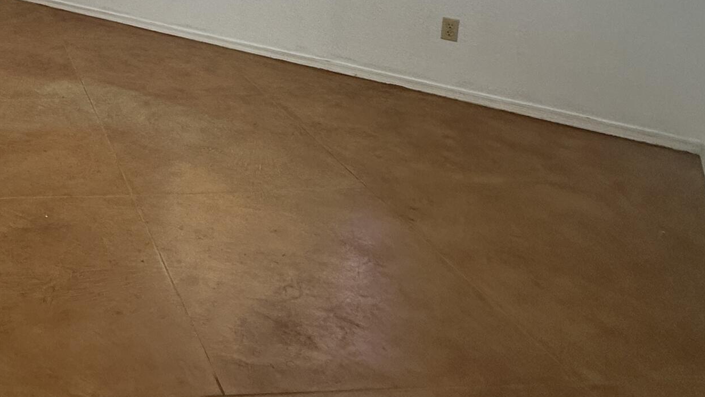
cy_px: -94
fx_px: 692
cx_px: -4
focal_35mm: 37
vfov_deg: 27.6
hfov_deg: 45.4
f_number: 2.2
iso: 125
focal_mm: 2.22
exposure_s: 1/120
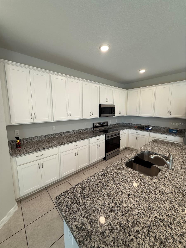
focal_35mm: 14
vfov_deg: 102.1
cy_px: 124
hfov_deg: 85.7
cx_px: 93
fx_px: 100
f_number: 2.2
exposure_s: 1/120
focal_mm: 2.22
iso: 125
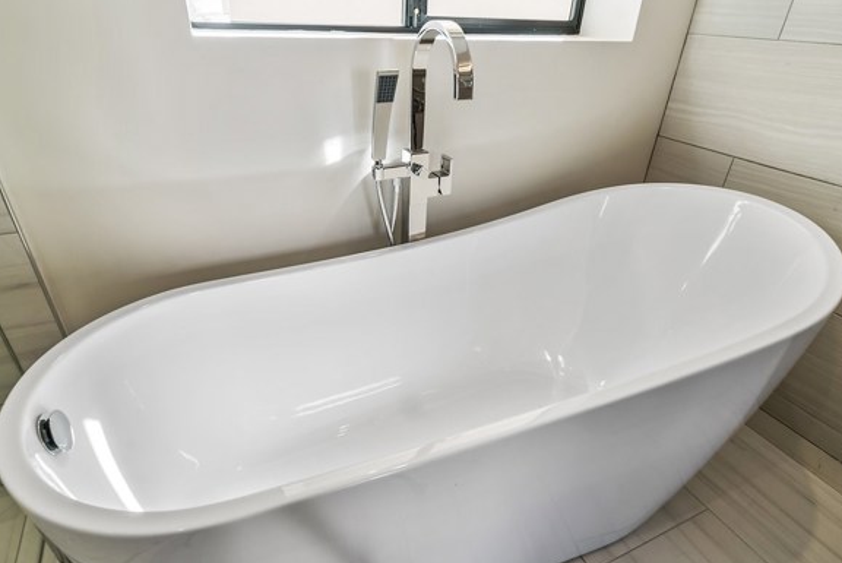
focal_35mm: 20
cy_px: 306
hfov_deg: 83.9
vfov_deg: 61.9
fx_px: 468
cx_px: 420
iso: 125
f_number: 8
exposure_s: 1/100
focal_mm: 18
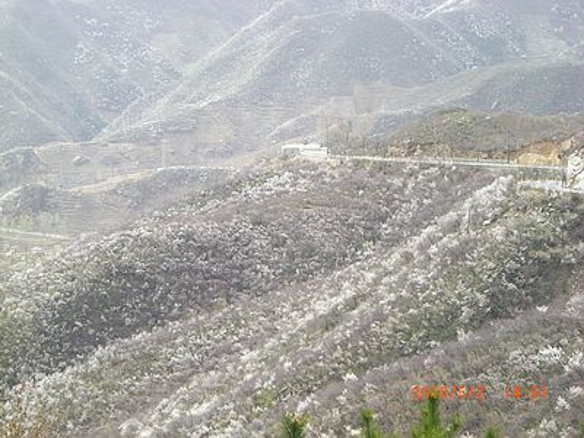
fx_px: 1923
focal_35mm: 114
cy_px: 219
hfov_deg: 17.3
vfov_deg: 13.0
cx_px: 292
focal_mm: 18.6
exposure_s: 1/200
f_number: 5.2
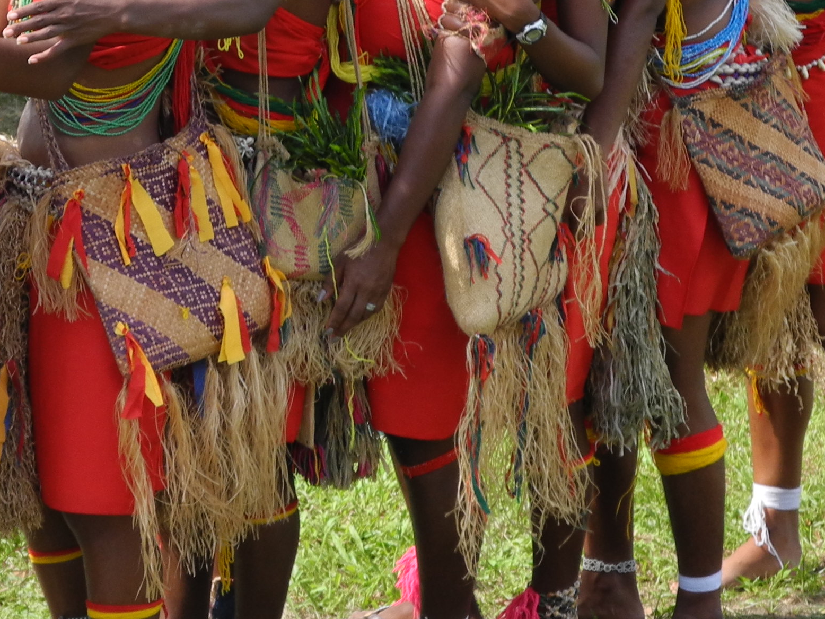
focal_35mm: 279
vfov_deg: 5.3
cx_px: 171
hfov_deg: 7.1
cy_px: 151
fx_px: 6649
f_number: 4.5
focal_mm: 25.4
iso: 100
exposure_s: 1/171
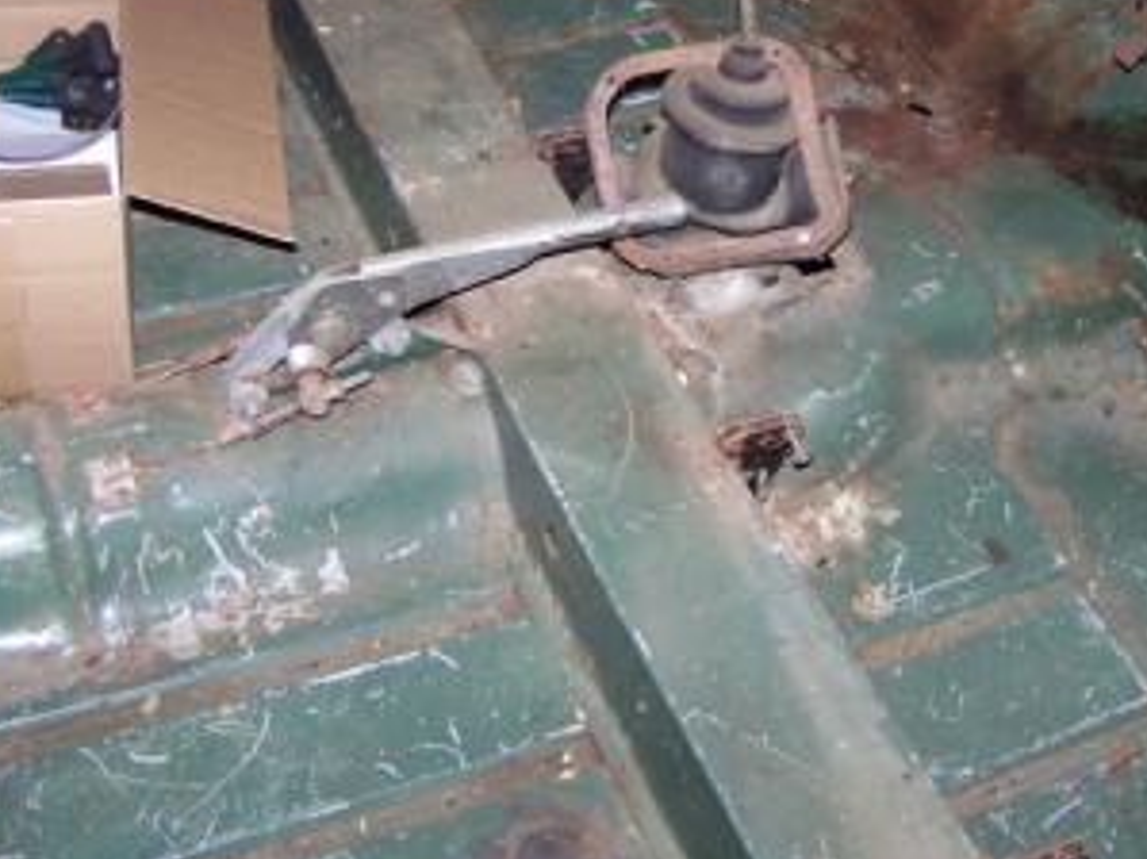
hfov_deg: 35.4
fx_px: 1789
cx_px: 687
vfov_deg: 26.7
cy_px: 226
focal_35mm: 54
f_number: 2.8
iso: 200
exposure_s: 1/30
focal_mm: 5.85
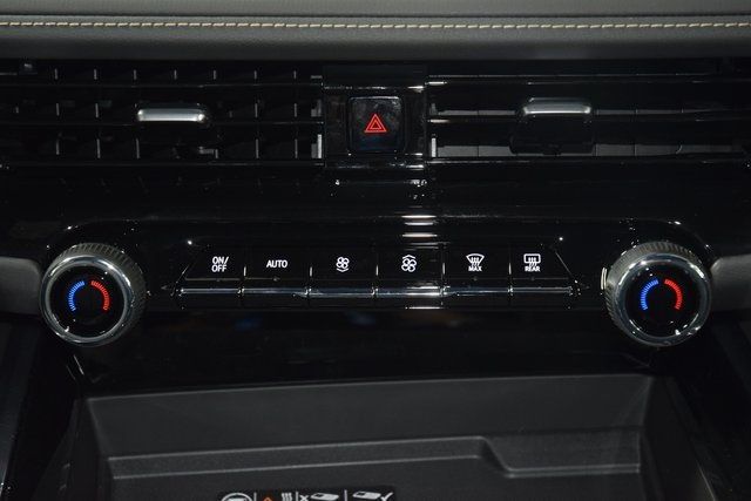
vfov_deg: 17.5
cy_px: 250
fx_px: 1627
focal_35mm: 78
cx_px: 376
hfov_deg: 26.0
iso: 1800
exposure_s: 1/15
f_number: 4.5
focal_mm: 52
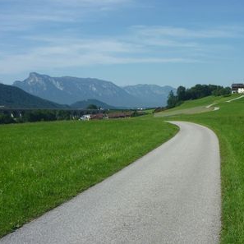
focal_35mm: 56
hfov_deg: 30.5
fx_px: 447
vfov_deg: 30.6
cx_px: 136
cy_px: 122
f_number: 4.5
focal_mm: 8.4
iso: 80
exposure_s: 1/640
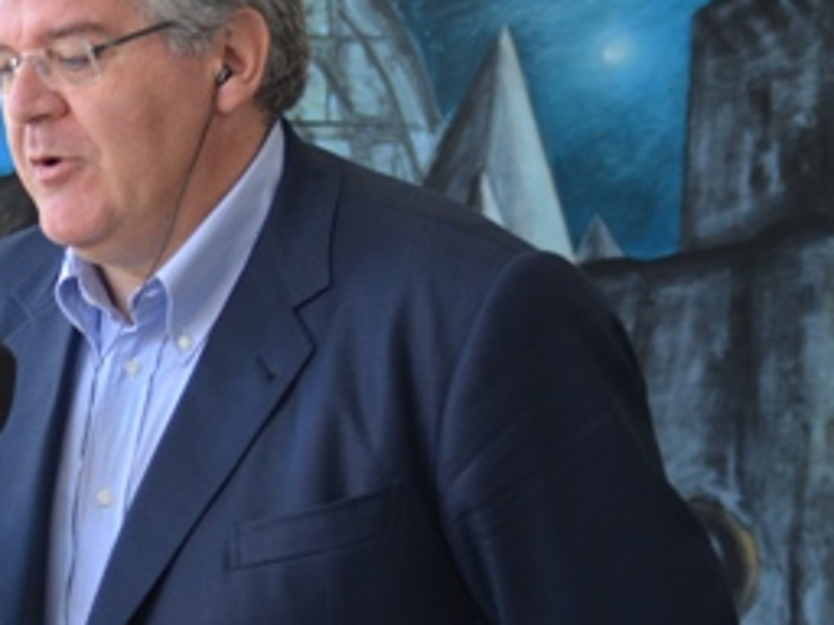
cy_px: 456
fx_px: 4337
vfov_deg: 8.2
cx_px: -88
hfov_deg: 10.8
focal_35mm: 180
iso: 500
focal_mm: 50
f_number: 4.8
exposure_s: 1/60
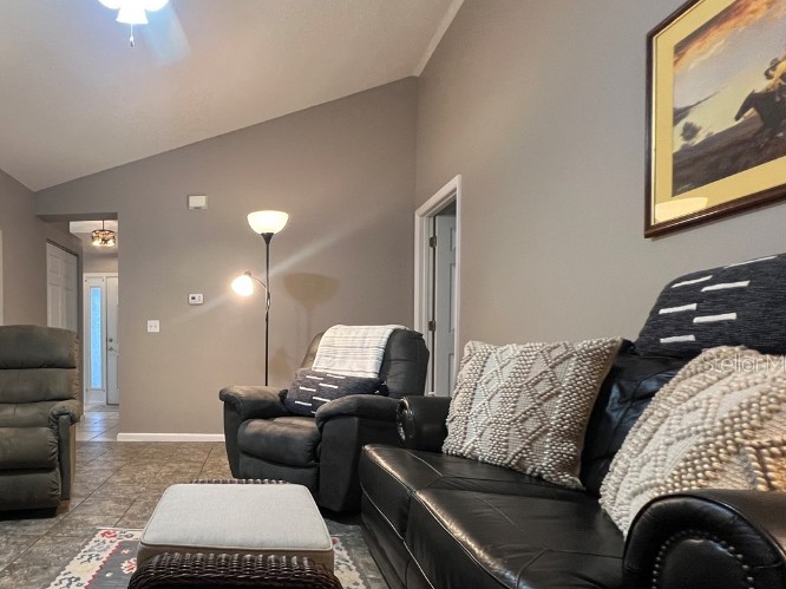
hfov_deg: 76.5
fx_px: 454
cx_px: 208
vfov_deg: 65.1
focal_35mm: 20
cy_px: 362
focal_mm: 1.57
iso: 320
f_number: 1.8
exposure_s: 1/60
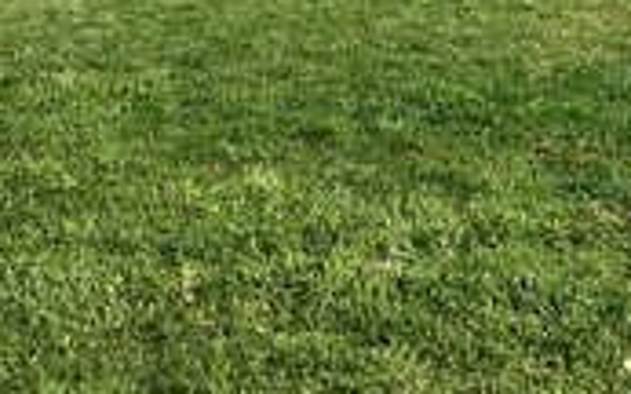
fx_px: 1221
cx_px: 598
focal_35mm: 71
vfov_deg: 17.3
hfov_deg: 27.6
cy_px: -109
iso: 25
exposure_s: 1/1261
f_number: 2.2
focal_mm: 4.15
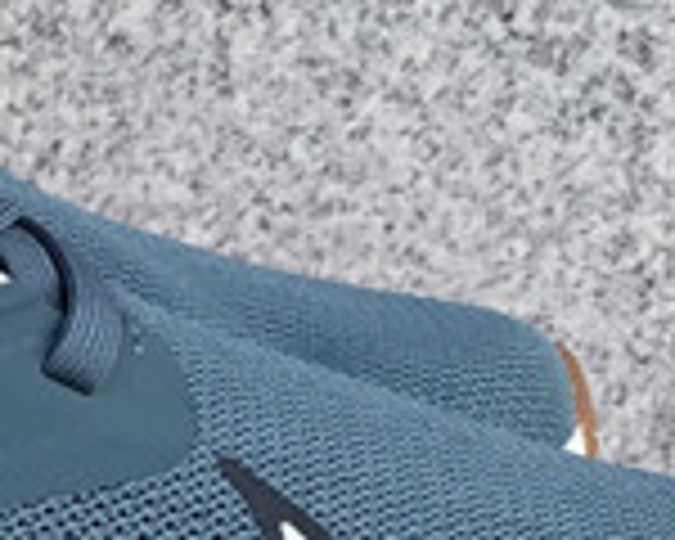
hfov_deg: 10.2
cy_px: 727
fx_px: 3616
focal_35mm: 181
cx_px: -459
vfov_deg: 8.4
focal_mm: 3.3
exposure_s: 1/269
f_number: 2.4
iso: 25
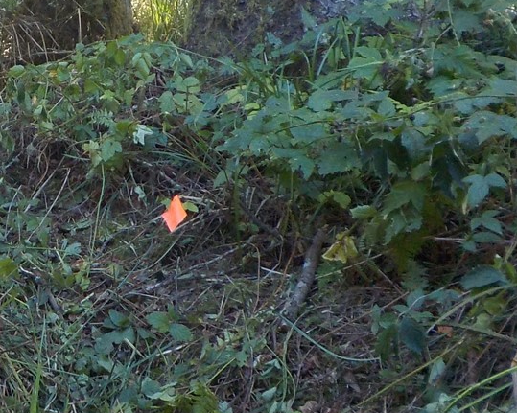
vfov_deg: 17.5
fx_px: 1331
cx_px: -47
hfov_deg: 20.9
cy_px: 95
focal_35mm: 87
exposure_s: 1/30
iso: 220
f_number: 3.3
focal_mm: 4.1
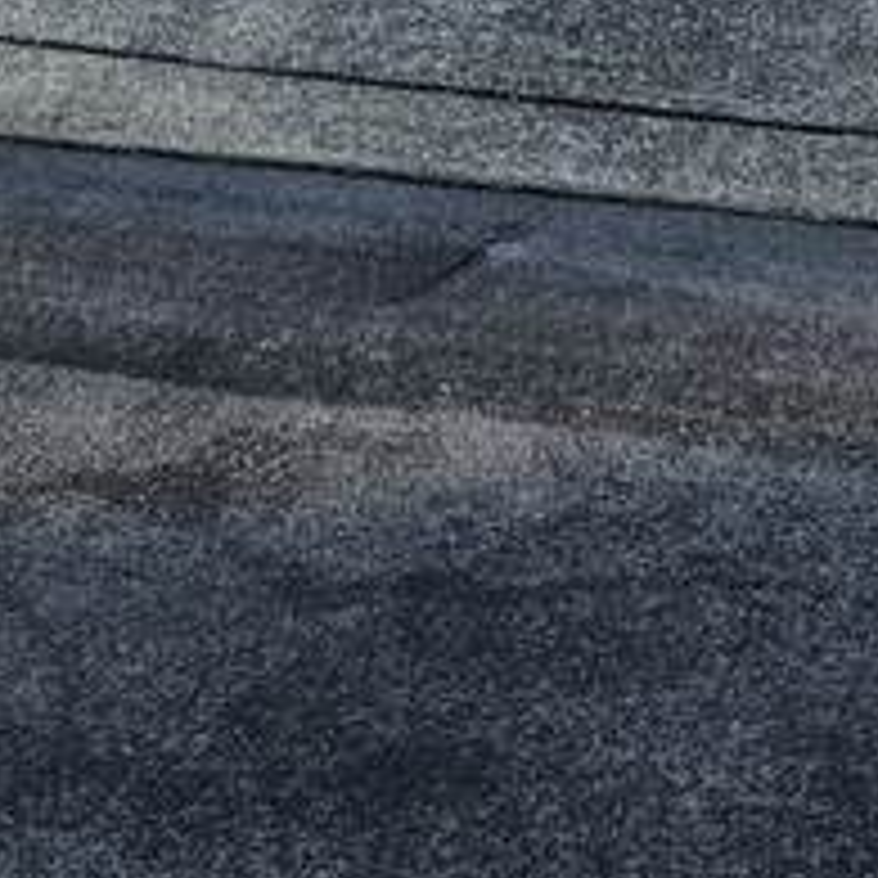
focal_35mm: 100
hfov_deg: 17.3
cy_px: -1180
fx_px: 2870
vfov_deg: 13.3
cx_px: 662
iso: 25
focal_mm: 5.4
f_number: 1.8
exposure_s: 1/334
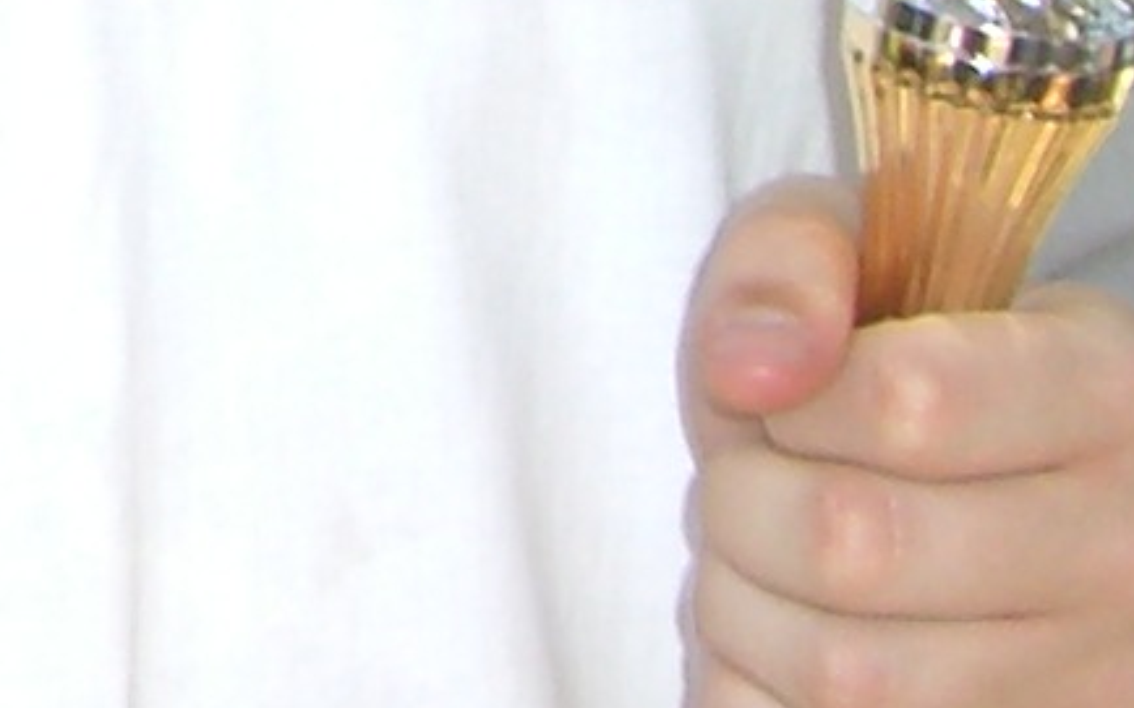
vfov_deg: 4.4
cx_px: -920
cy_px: -1458
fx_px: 8806
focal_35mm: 285
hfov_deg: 7.2
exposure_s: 1/160
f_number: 2.7
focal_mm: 6.2
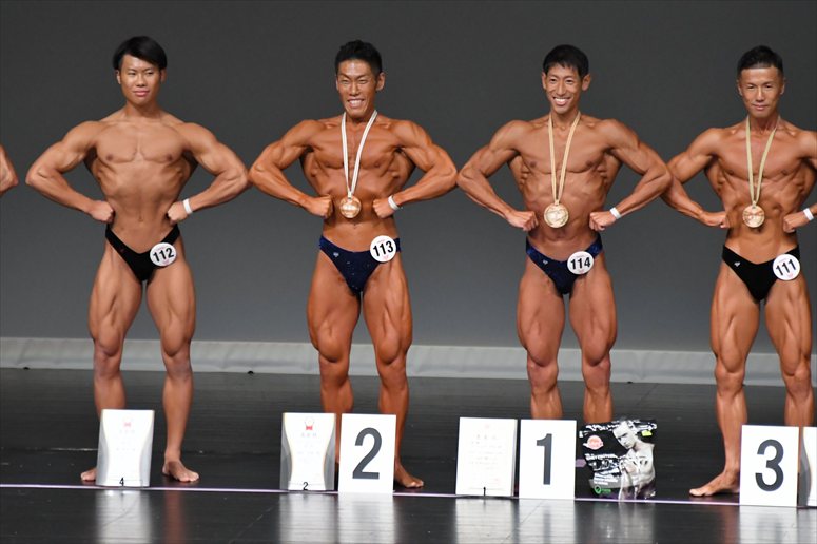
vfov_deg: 3.7
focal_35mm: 375
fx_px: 8506
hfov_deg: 5.5
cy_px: 272
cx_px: 408
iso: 5000
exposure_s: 1/400
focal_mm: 250
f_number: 5.6
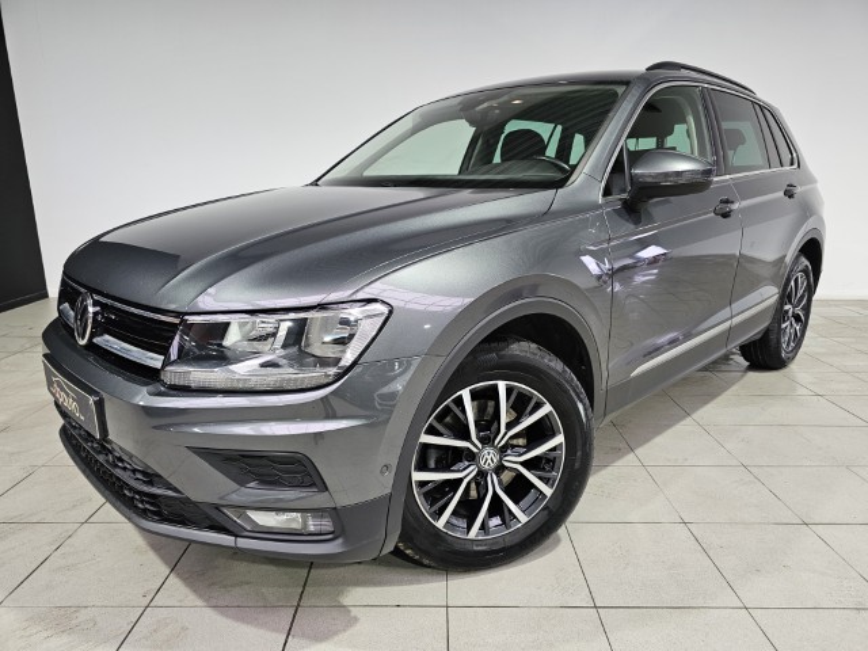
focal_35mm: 23
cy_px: 326
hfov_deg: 73.9
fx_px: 577
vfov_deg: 58.9
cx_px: 434
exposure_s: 1/100
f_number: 1.7
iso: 125
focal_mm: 6.3
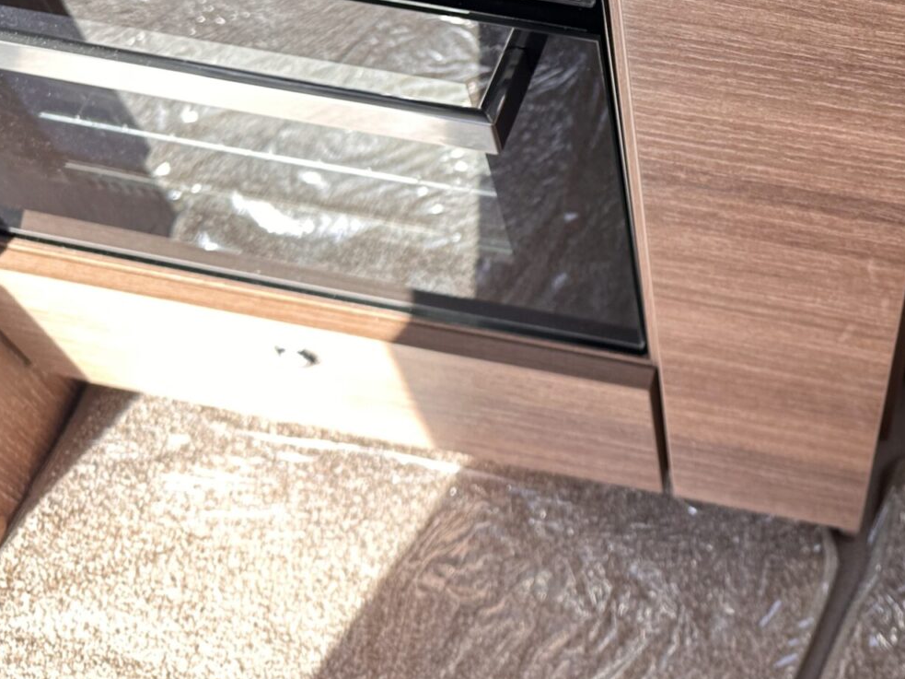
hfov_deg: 35.9
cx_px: 814
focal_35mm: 50
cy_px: -3
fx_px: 1307
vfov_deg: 27.4
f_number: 1.78
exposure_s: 1/220
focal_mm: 6.86
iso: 64
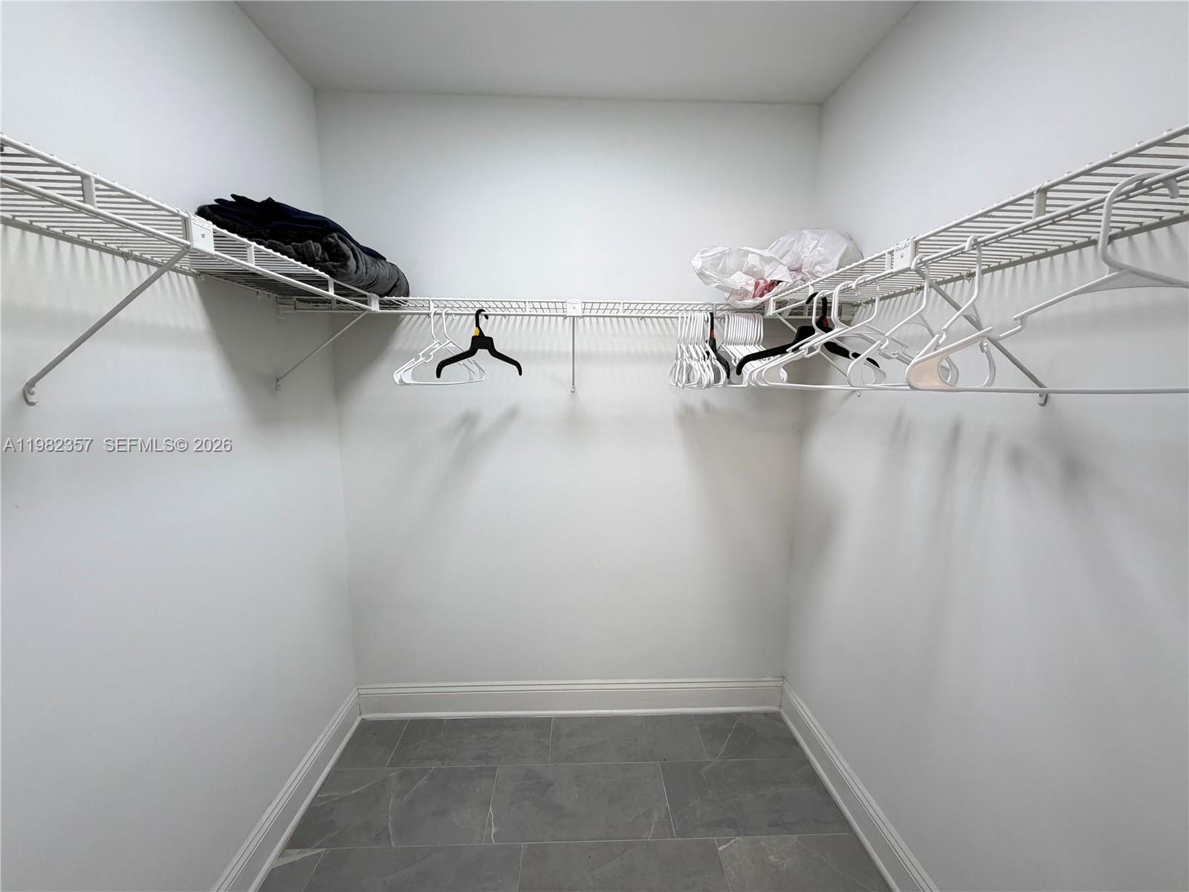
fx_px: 481
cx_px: 594
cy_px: 446
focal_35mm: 14
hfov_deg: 102.1
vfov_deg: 85.7
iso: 160
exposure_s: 1/120
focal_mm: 2.22
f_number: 2.2
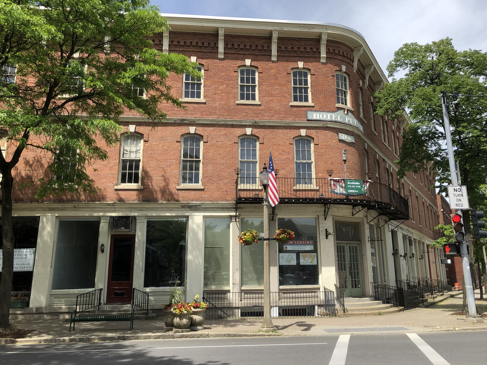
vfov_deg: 44.1
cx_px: 266
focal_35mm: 32
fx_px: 450
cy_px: 159
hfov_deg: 56.7
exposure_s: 1/1279
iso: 20
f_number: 1.8
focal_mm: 3.99
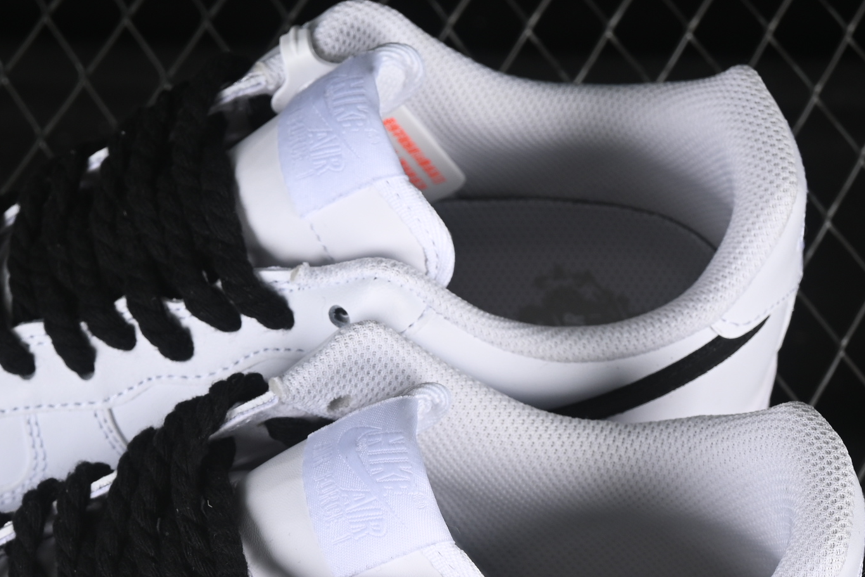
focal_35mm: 153
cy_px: 524
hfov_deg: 13.4
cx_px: 236
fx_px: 3676
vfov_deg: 8.9
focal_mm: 50
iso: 160
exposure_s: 1/100
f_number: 7.1
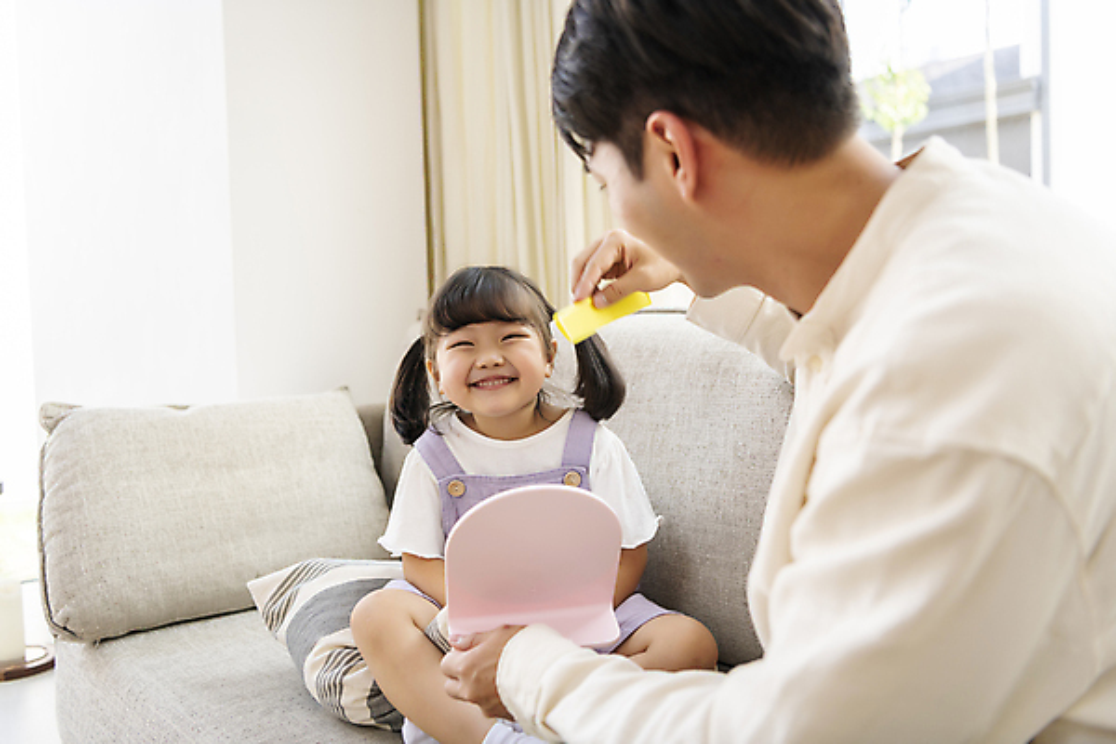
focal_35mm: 32
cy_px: 372
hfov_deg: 58.7
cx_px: 558
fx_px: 992
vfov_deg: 41.1
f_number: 2.8
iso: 250
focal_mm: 32
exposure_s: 1/160
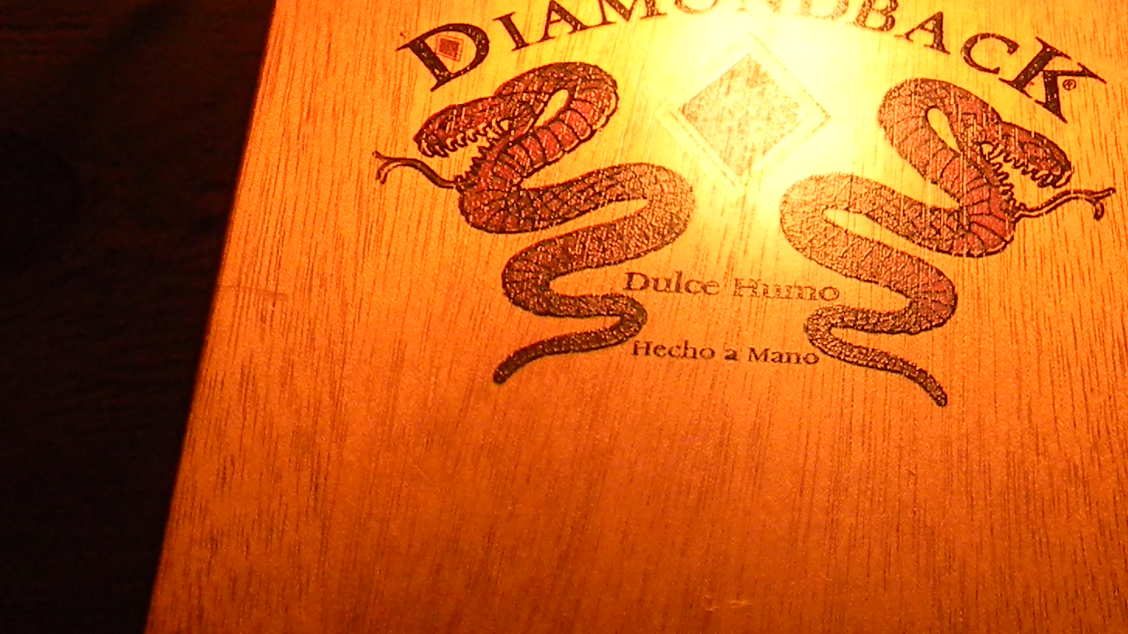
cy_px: 109
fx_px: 3230
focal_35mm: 108
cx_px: 842
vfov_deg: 11.2
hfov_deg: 19.7
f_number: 3.7
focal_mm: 6.4
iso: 250
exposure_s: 1/30
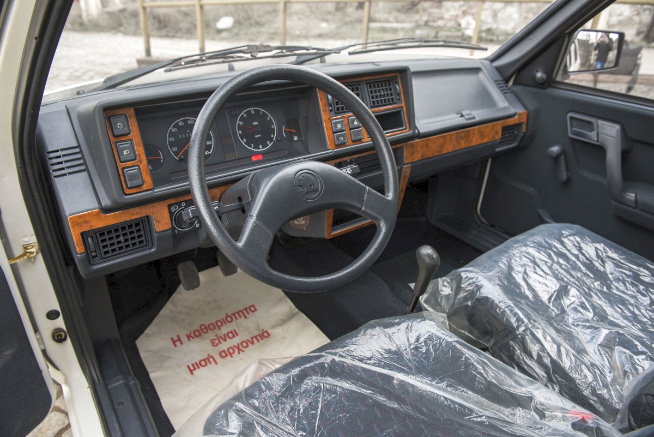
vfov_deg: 53.2
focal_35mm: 24
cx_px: 327
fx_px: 436
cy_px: 218
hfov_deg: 73.7
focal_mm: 24
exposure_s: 1/30
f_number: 4.5
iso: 500
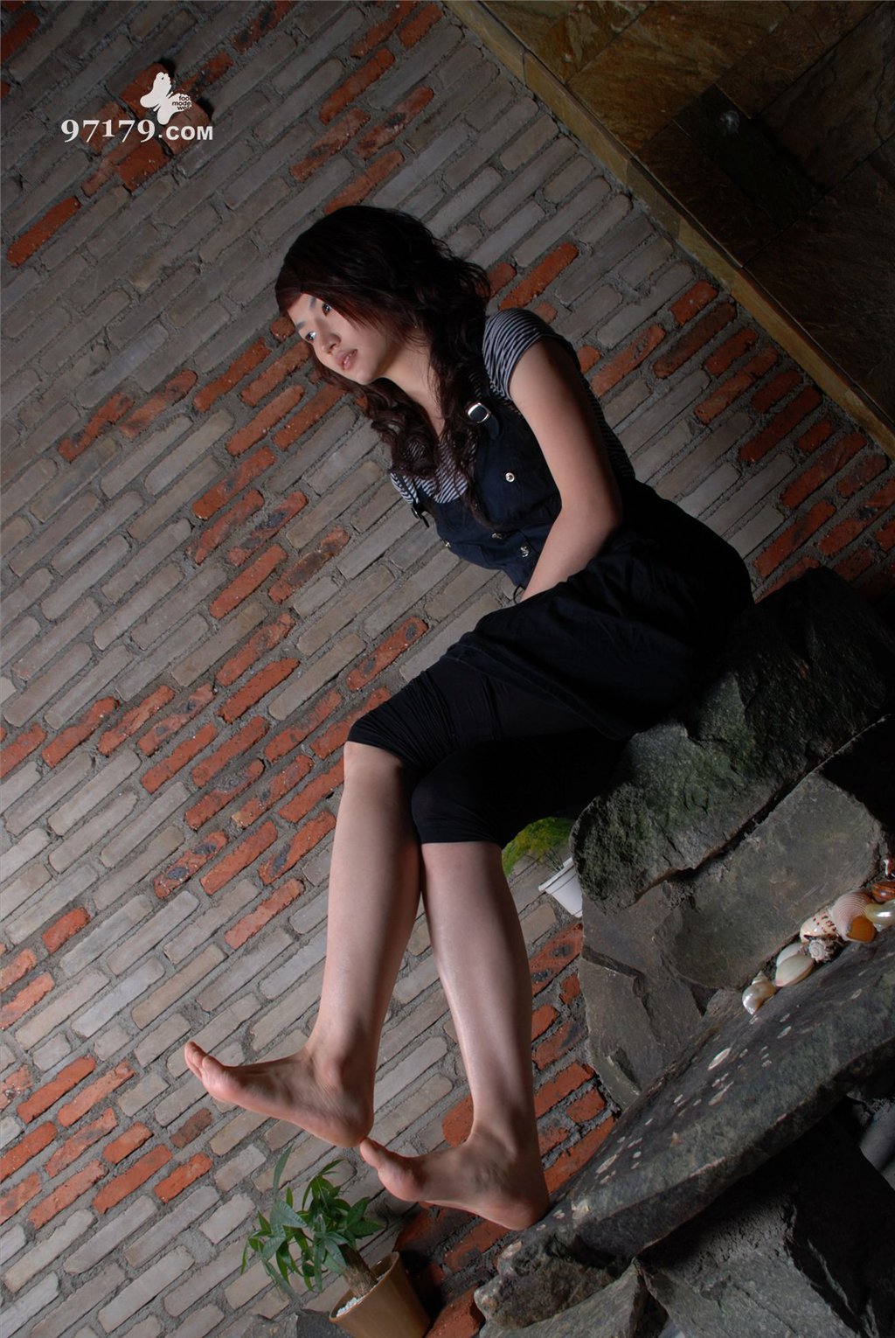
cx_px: 448
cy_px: 669
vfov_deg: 61.9
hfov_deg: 43.7
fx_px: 1116
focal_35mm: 30
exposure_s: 1/125
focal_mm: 20
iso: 125
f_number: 5
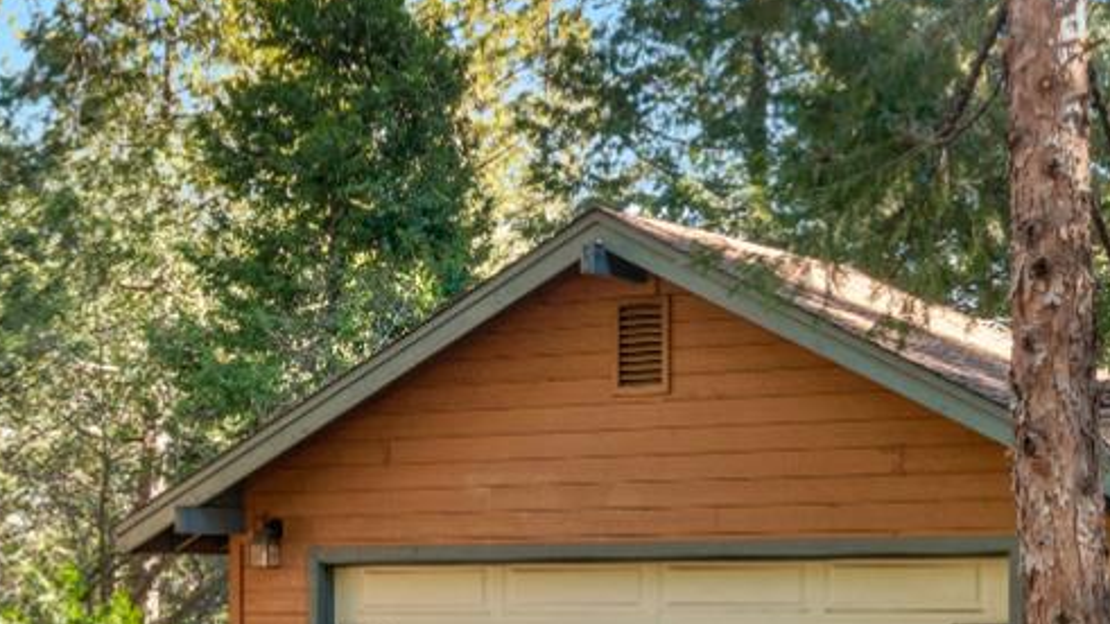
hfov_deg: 22.2
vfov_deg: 12.4
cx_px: 396
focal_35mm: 96
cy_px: 699
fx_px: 2825
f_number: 9
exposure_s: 1/80
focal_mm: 30
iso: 250
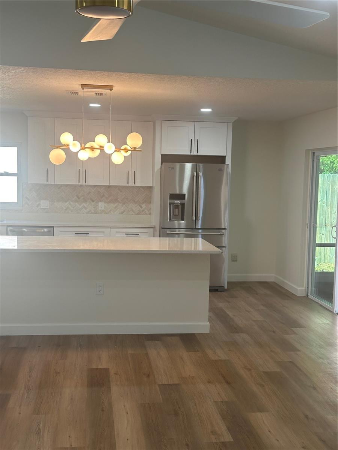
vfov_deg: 39.7
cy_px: 225
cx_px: 169
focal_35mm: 48
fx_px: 625
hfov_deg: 30.3
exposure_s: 1/121
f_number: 1.78
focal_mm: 6.86
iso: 80
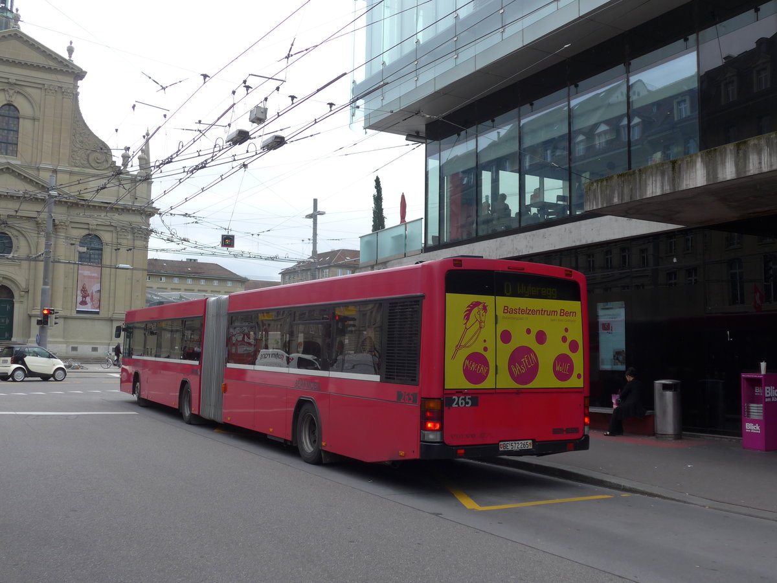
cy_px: 292
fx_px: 808
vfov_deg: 39.7
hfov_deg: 51.4
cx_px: 388
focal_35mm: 36
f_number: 2.8
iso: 80
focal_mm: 7.5
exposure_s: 1/800
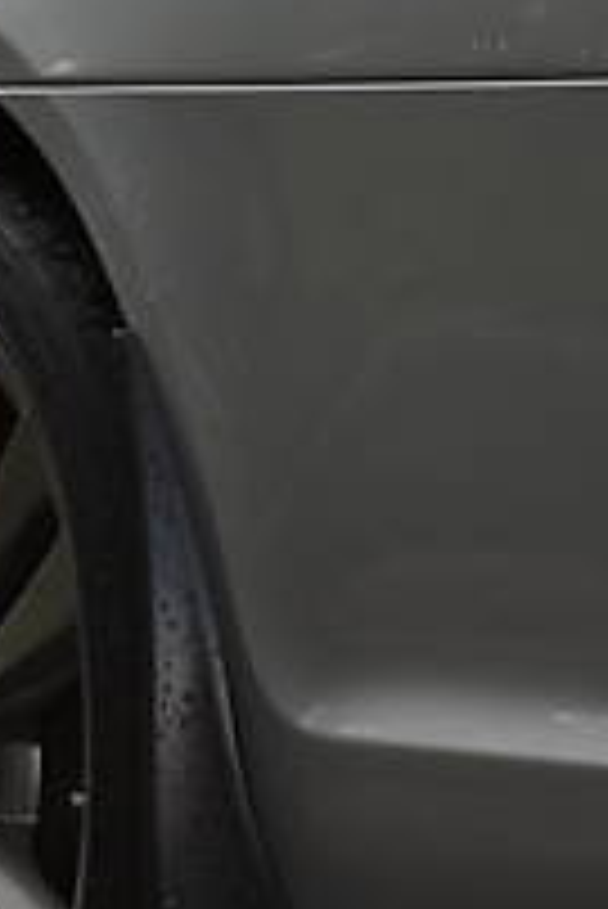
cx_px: 437
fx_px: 6297
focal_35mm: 249
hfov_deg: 5.5
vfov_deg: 8.2
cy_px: -83
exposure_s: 1/125
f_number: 5.6
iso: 160
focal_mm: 42
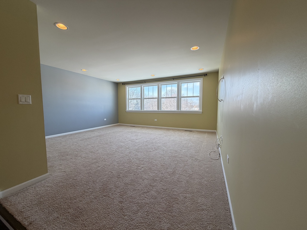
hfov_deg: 102.1
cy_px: 115
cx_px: 154
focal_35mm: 14
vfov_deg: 85.7
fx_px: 124
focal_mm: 2.22
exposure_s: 1/120
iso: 80
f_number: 2.2
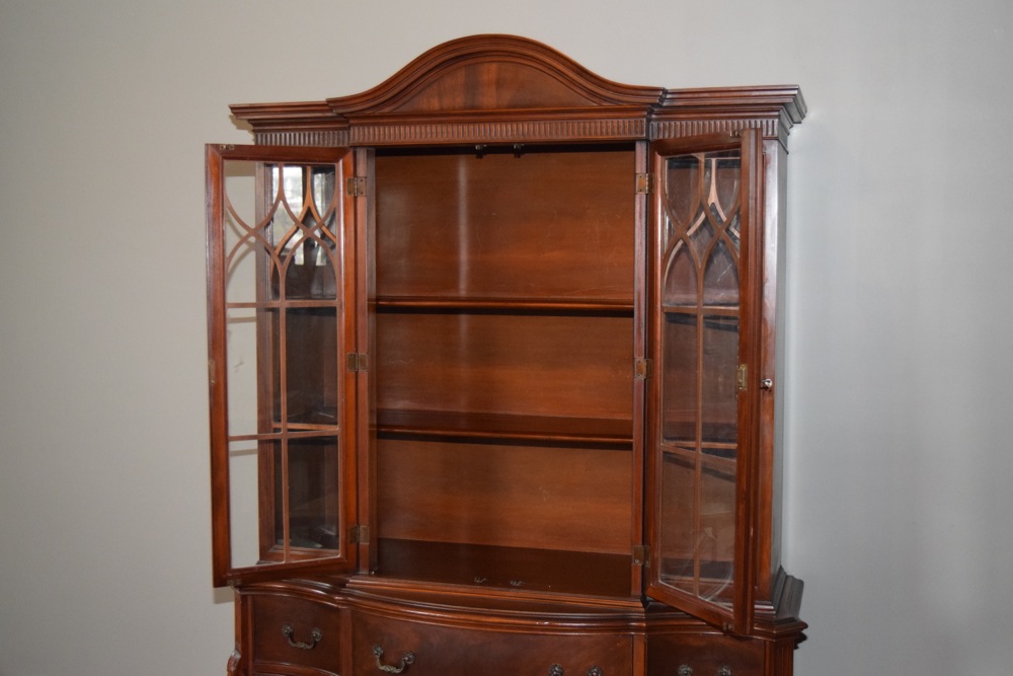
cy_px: 338
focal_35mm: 45
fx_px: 1266
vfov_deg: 29.9
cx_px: 506
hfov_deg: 43.6
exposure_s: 1/60
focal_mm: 30
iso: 2800
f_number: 4.2
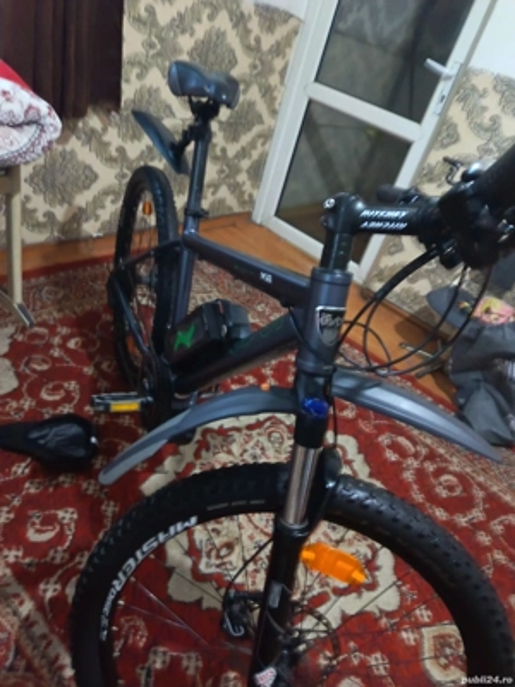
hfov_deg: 56.8
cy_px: 344
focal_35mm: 24
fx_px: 476
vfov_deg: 71.6
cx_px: 258
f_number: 1.75
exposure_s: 1/20
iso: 9512
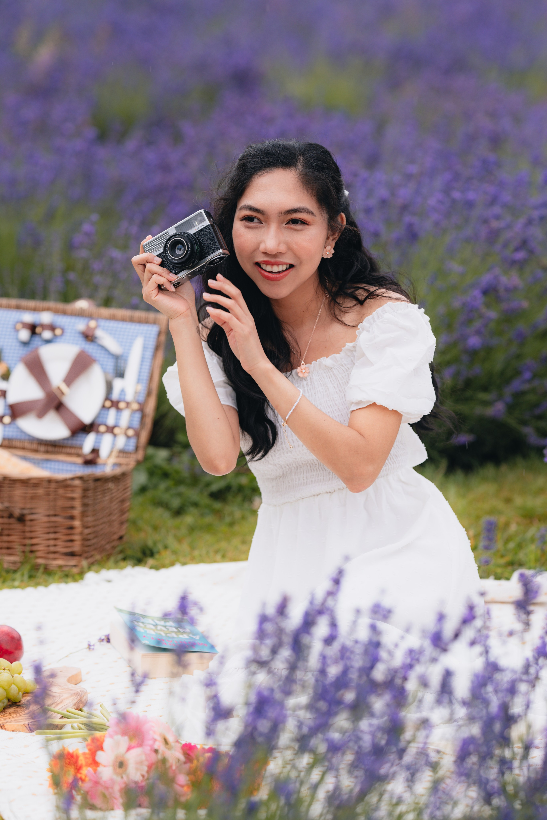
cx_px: 274
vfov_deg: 15.2
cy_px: 410
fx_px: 3077
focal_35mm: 135
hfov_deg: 10.2
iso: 100
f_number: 2.8
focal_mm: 135
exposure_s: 1/400
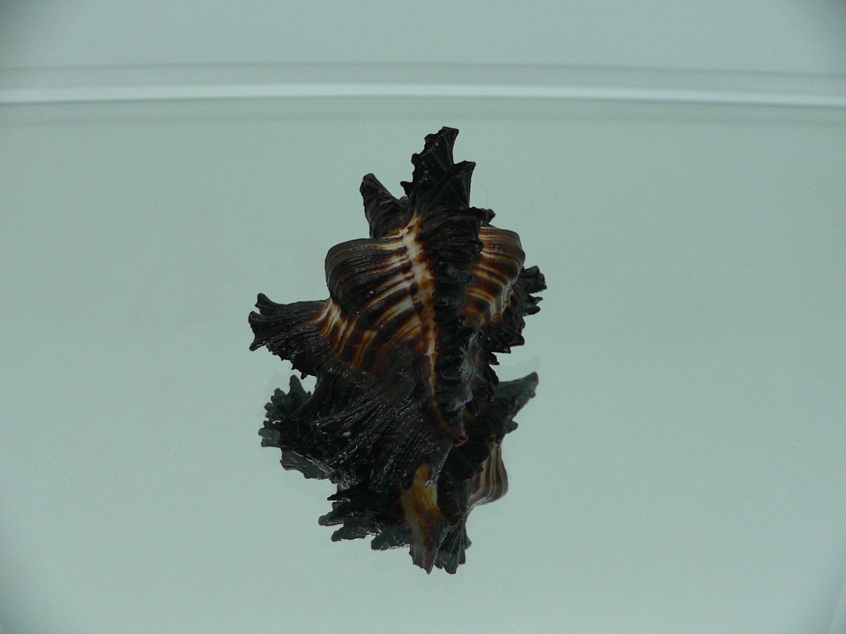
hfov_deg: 52.6
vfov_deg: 40.7
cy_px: 317
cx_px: 423
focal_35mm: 35
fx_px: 855
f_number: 2.8
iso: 80
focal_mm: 4.6
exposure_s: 1/60
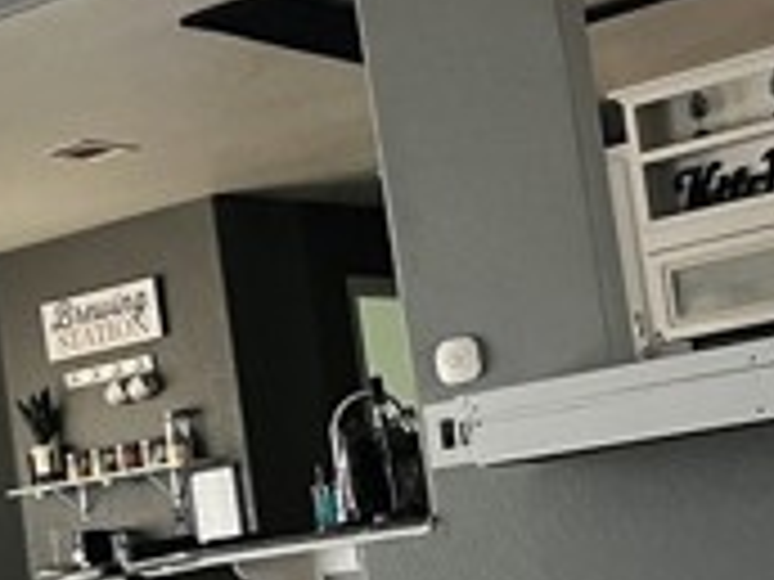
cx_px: -194
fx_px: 2169
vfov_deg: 14.9
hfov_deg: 18.9
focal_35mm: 97
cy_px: 611
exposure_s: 1/84
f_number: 1.6
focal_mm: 5.1
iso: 125
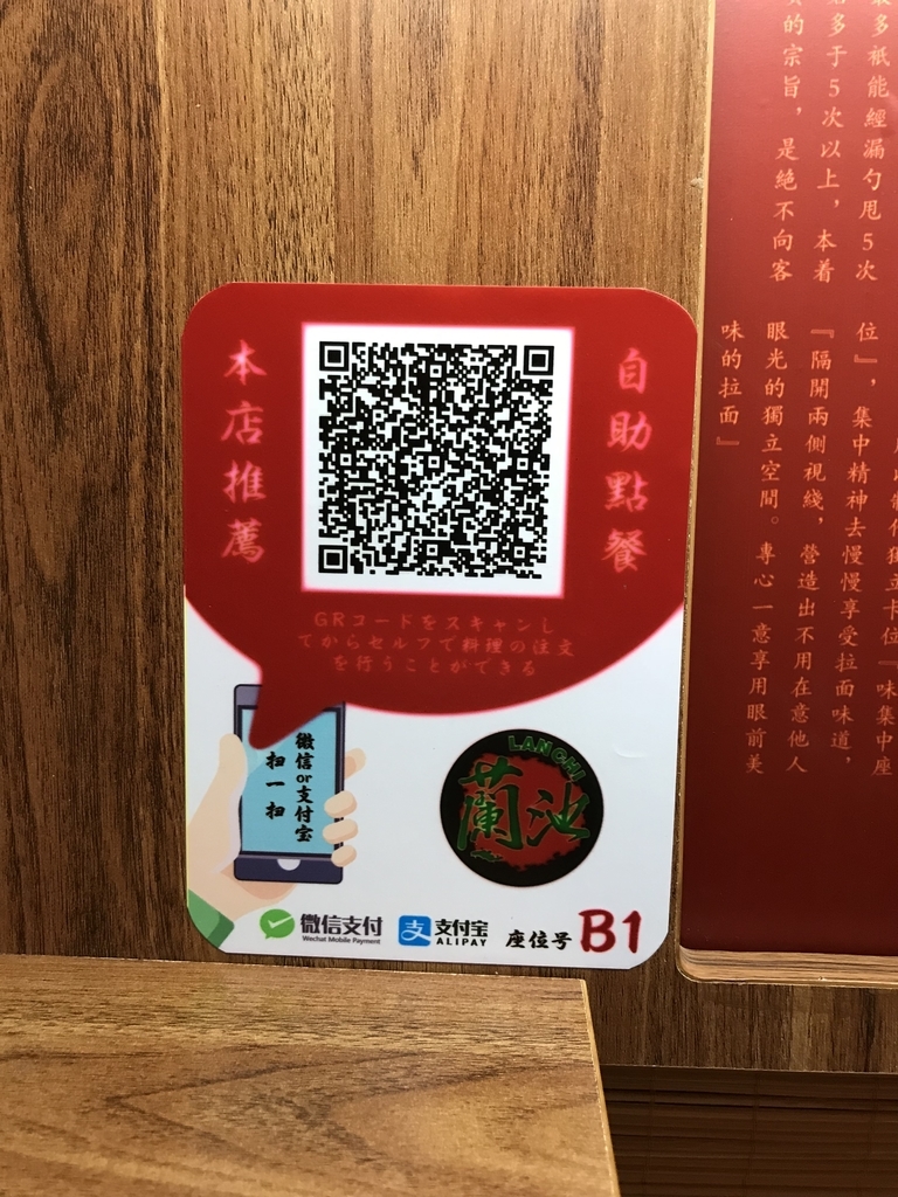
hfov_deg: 49.7
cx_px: 449
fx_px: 968
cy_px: 598
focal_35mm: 28
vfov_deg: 63.4
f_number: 1.8
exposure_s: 1/17
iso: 50
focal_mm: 3.99
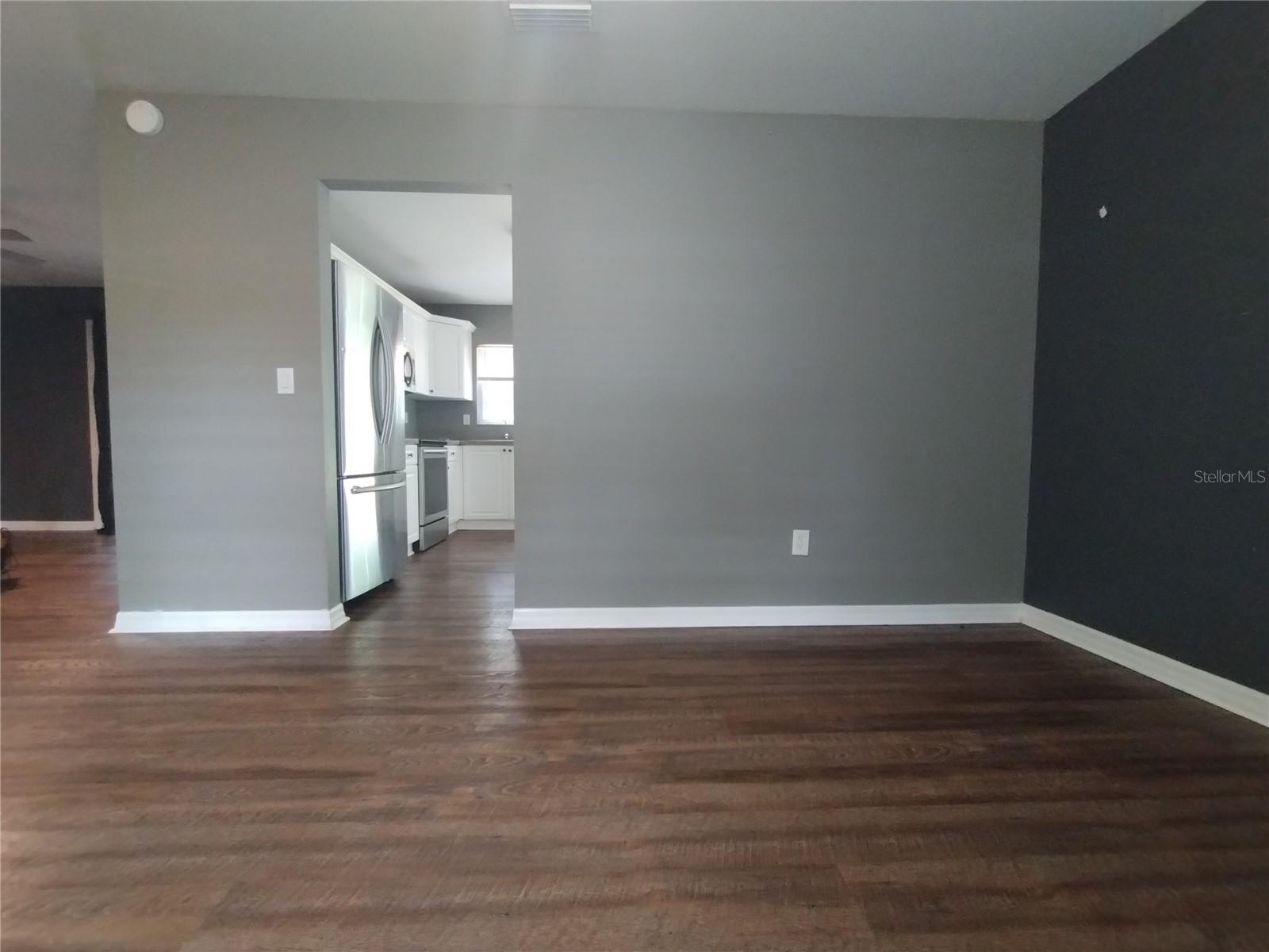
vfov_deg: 78.1
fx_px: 587
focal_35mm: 16
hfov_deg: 94.5
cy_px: 476
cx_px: 634
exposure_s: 1/30
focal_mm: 1.66
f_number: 2.2
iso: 928
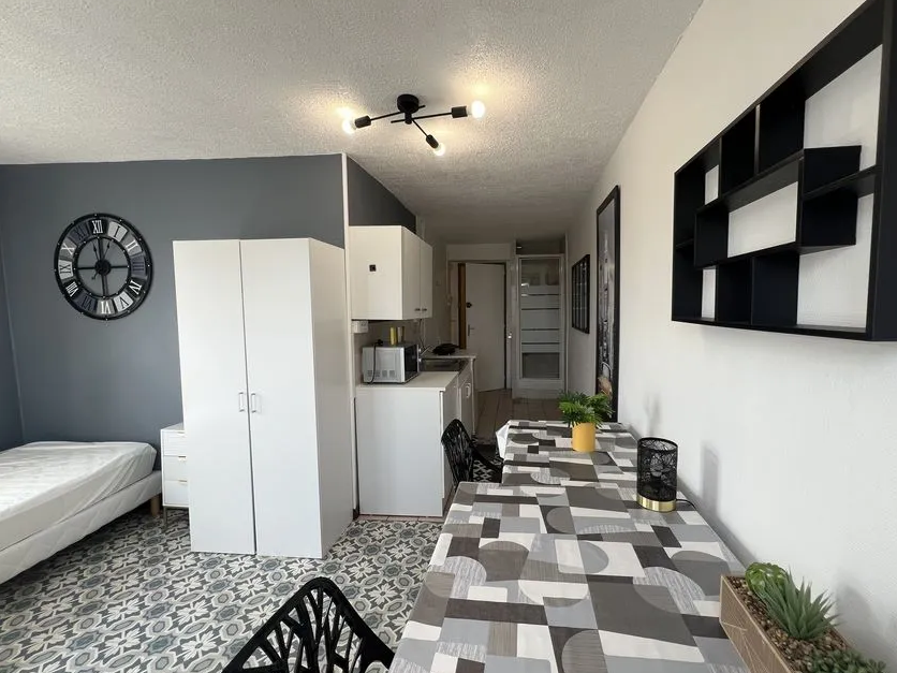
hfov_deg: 101.9
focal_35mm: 14
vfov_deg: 85.7
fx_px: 363
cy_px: 338
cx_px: 481
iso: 50
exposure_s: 1/99
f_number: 1.8
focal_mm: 1.57
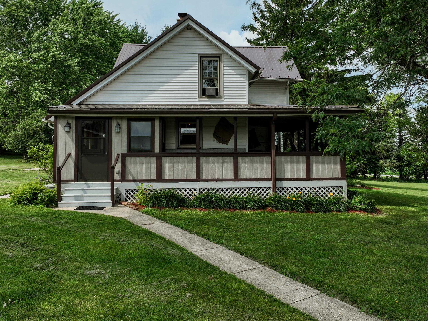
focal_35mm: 29
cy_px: 141
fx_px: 358
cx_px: 219
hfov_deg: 61.7
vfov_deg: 48.1
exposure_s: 1/2000
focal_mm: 12.29
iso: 300
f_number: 2.8
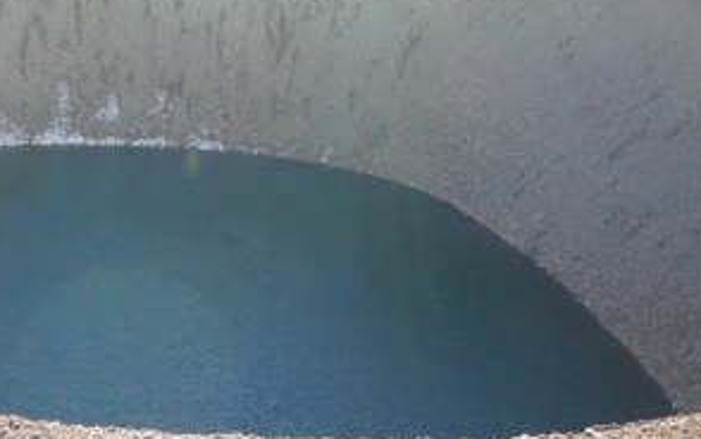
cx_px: 205
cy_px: 68
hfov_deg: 32.1
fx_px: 1204
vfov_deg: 20.3
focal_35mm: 63
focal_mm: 5.2
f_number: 2.8
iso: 80
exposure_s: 1/200
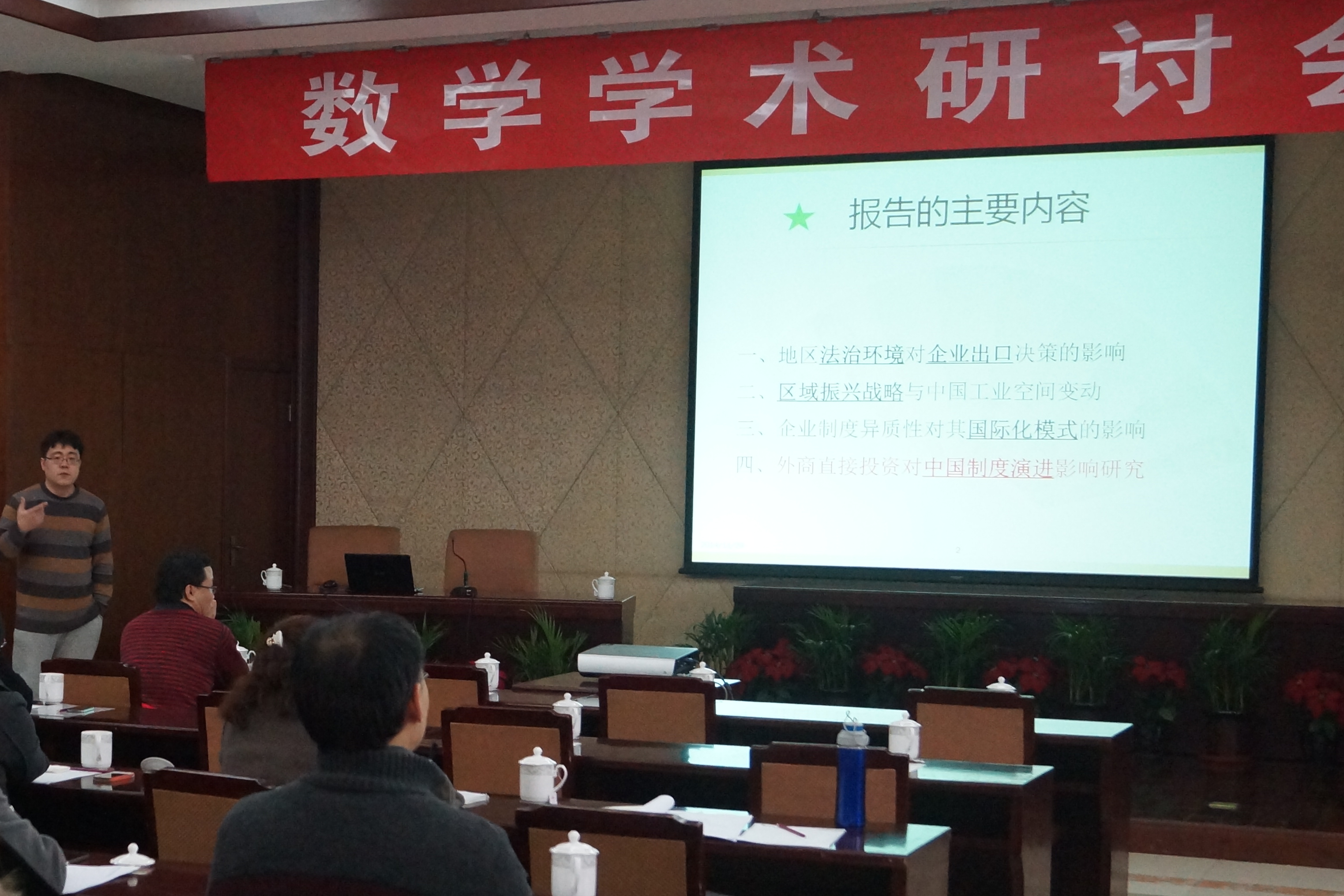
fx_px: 2427
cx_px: 212
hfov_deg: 30.0
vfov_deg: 20.9
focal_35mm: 65
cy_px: 589
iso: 1600
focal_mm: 22
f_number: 4
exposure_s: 1/60
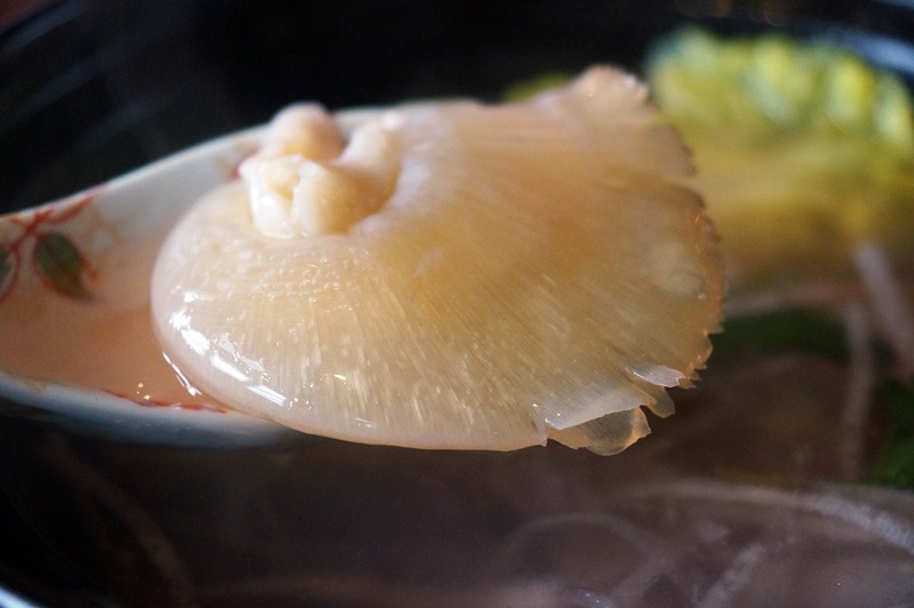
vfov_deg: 11.4
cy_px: 304
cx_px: 457
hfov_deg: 17.1
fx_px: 3044
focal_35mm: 120
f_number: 4.5
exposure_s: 1/160
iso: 2000
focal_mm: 80
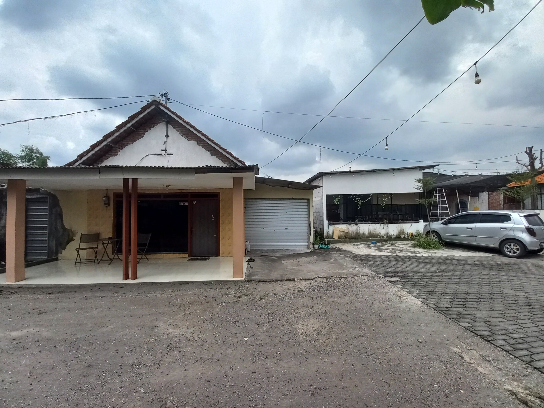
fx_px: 204
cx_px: 272
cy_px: 204
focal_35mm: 13
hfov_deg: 106.2
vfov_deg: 89.9
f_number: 2.2
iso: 40
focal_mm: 1.42
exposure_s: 1/1401
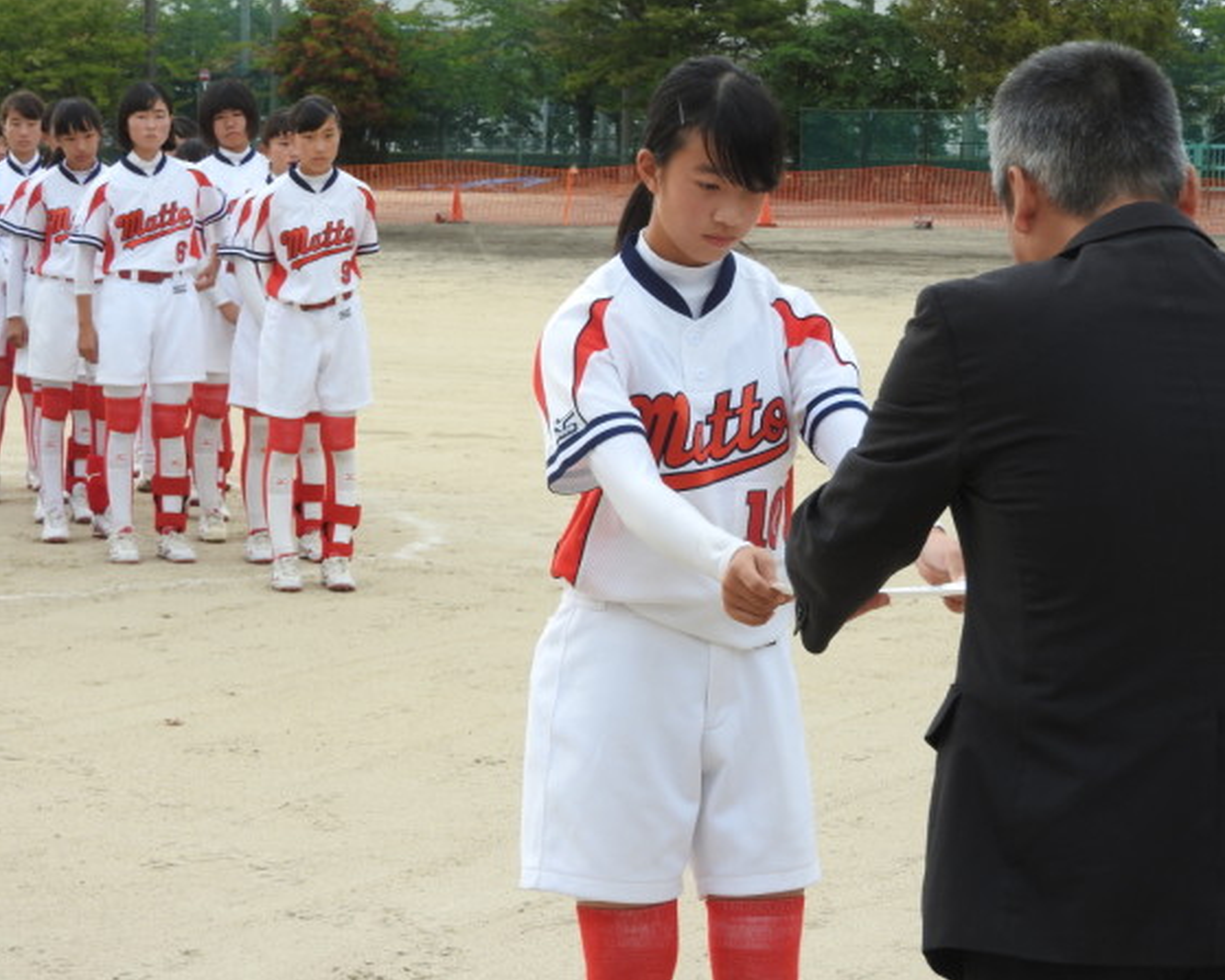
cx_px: 655
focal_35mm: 110
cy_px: 491
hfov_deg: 17.5
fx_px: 3987
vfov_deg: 14.0
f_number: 4.8
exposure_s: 1/100
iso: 100
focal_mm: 18.8
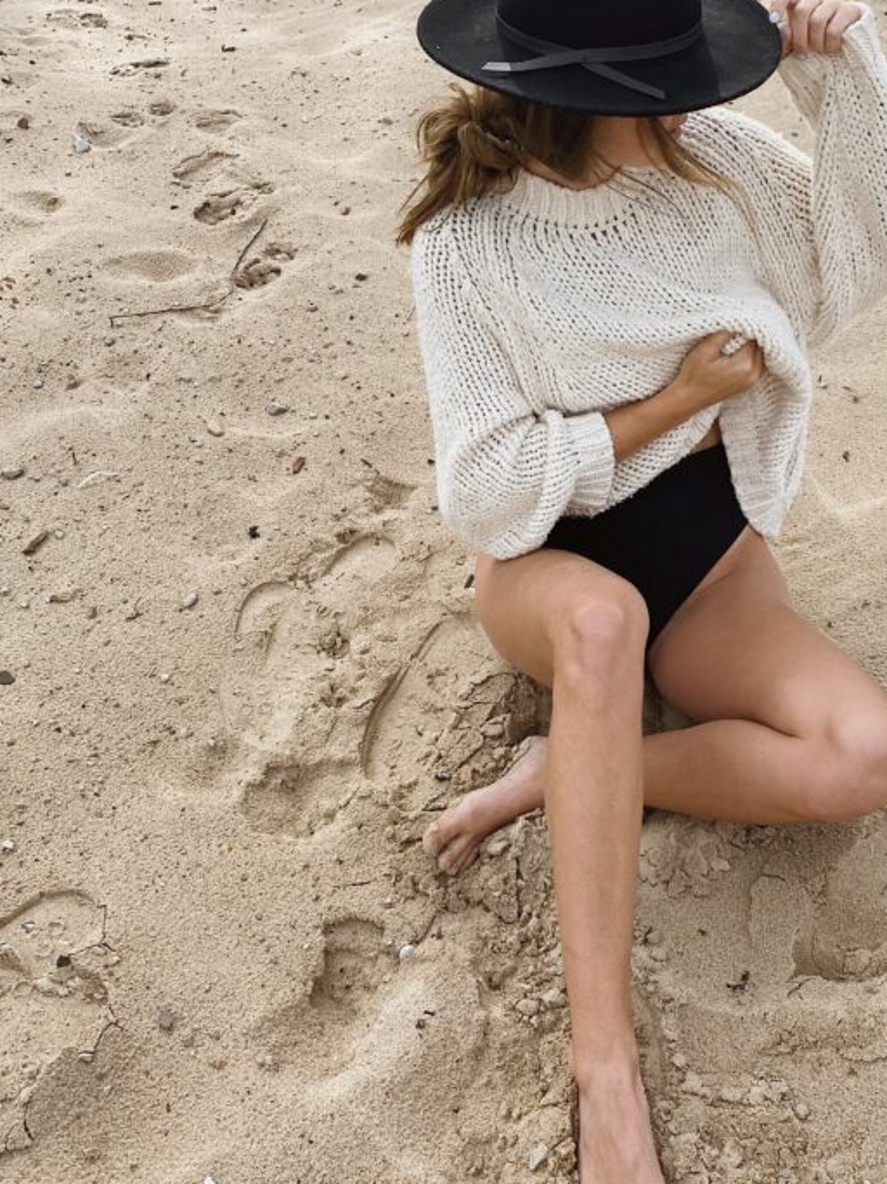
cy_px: 530
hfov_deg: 36.4
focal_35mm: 39
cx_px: 592
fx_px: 1333
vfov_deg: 47.8
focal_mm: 4.25
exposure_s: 1/1565
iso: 32
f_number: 1.8
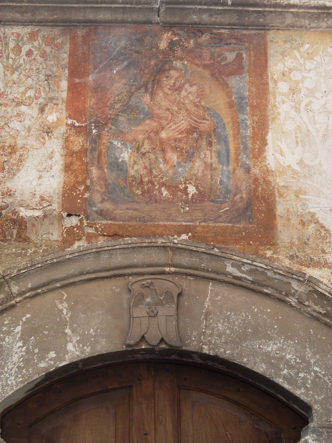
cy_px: 222
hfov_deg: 23.3
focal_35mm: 63
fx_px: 806
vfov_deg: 30.7
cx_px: 166
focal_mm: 11.2
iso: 211
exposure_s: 1/60
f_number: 5.6
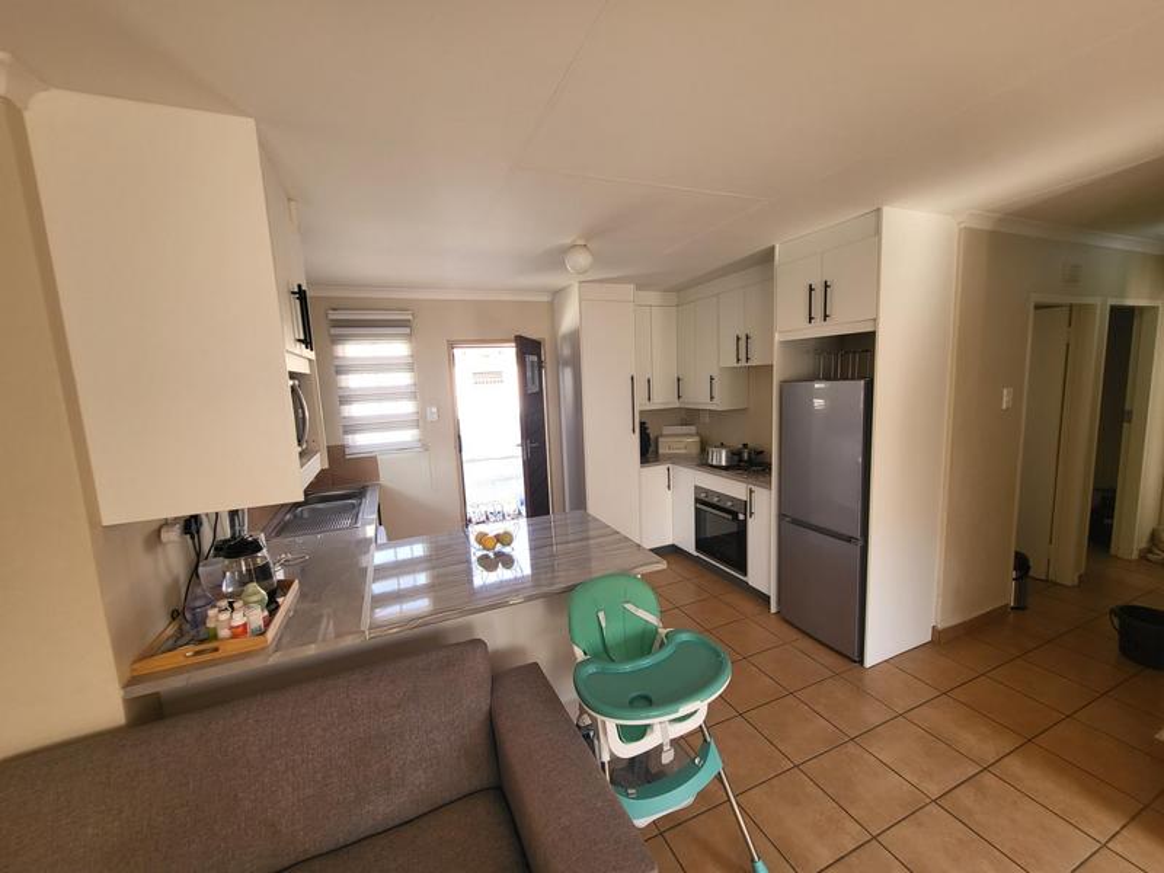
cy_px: 436
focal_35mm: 13
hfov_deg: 106.2
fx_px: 437
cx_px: 582
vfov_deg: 89.9
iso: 50
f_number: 2.2
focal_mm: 1.74
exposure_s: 1/50
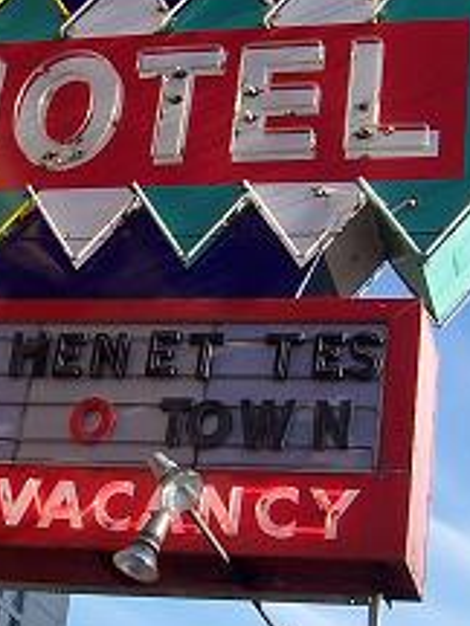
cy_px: 359
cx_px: 228
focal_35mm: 87
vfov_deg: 22.5
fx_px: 1575
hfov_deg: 17.0
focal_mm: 5.6
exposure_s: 1/250
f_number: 5.6
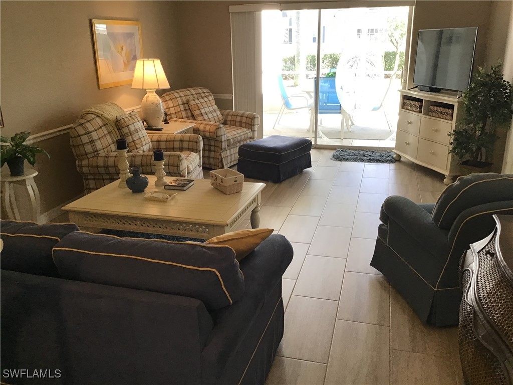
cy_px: 192
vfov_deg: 45.4
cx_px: 256
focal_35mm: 31
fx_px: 459
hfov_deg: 58.4
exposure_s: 1/30
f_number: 2.4
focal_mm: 3.3
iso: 32
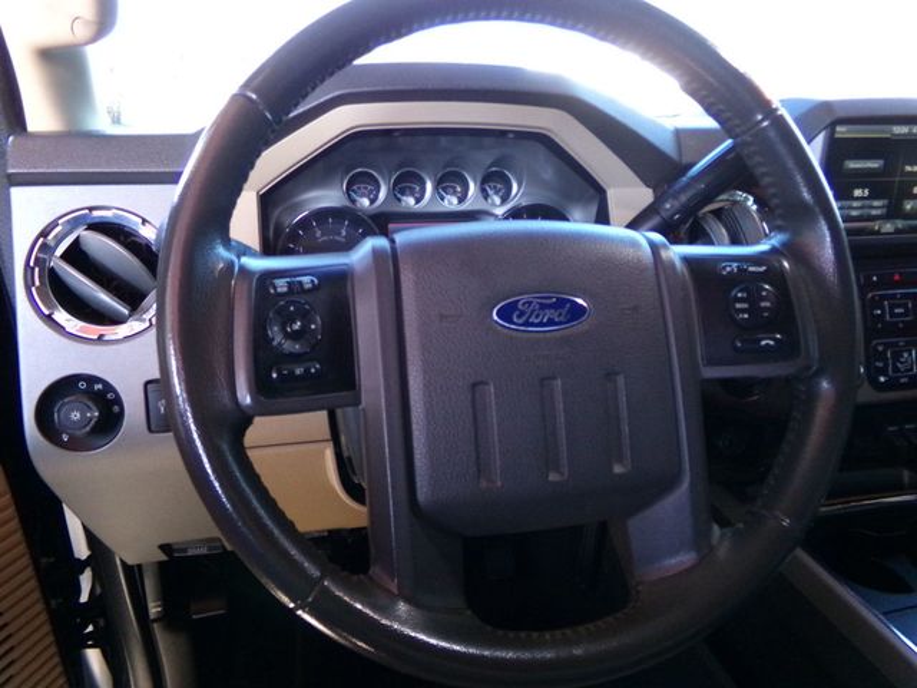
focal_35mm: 24
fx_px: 636
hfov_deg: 71.6
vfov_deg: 56.8
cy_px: 344
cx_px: 458
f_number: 3.7
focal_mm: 4.3
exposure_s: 1/60
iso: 800
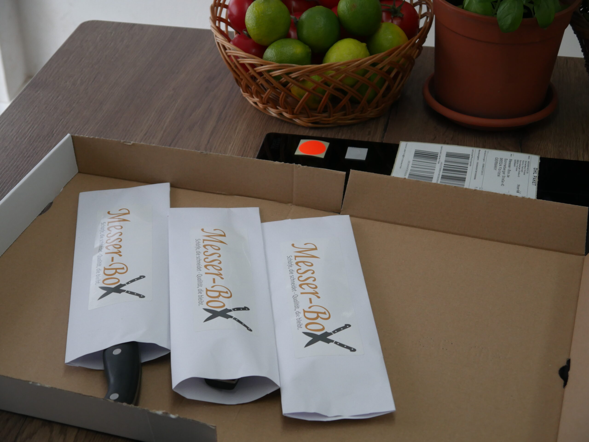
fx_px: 1055
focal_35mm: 62
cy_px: 221
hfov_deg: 31.2
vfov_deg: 23.7
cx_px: 294
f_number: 5
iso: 800
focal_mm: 31
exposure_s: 1/80
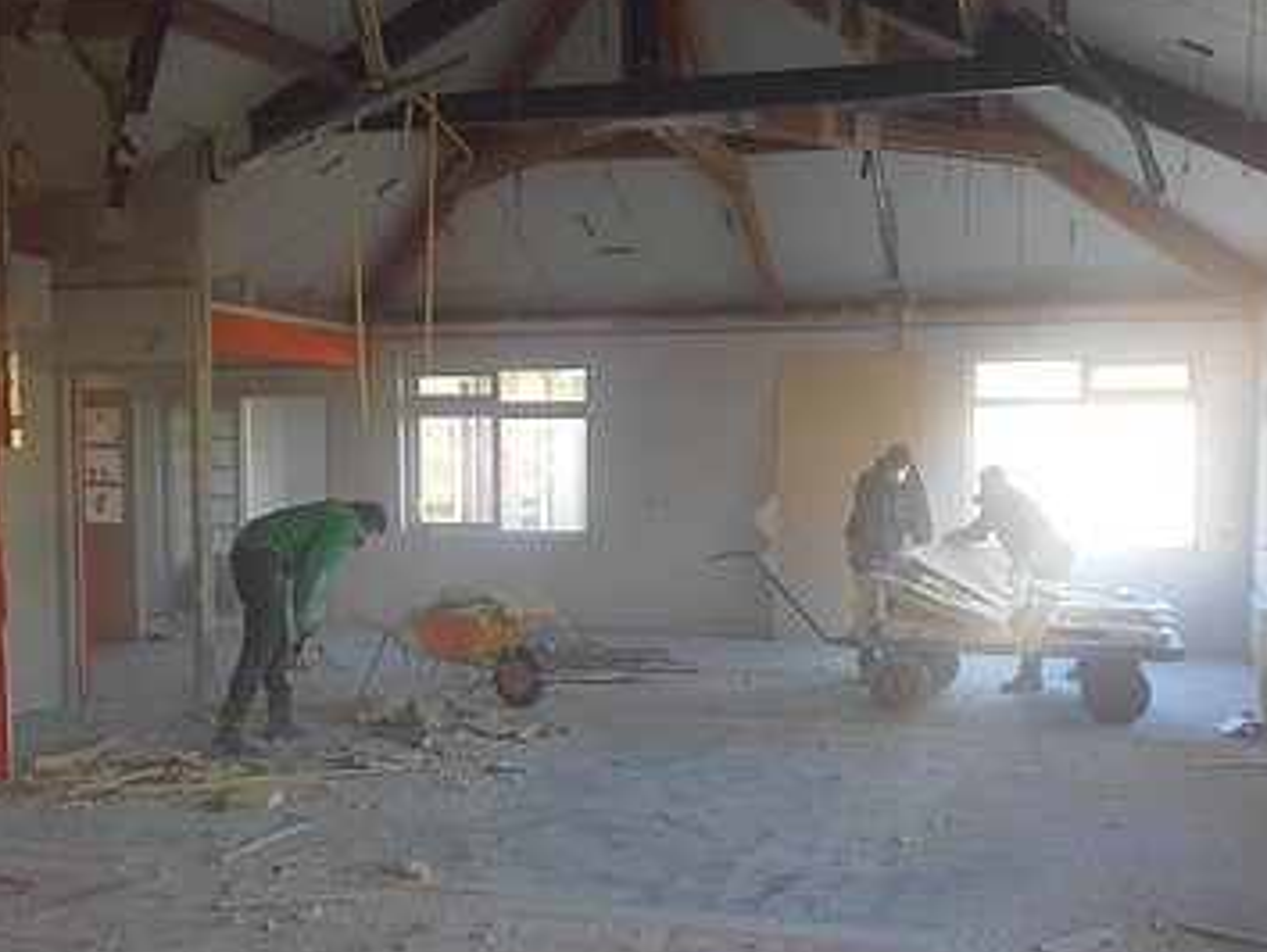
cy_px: 515
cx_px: 698
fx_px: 1282
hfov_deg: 52.5
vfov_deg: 40.7
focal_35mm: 35
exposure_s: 1/33
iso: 70
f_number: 2.2
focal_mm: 3.31
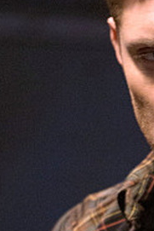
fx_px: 5248
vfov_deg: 2.5
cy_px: 312
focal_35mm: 819
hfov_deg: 1.7
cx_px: 194
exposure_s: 1/100
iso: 3200
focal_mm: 190
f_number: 2.8
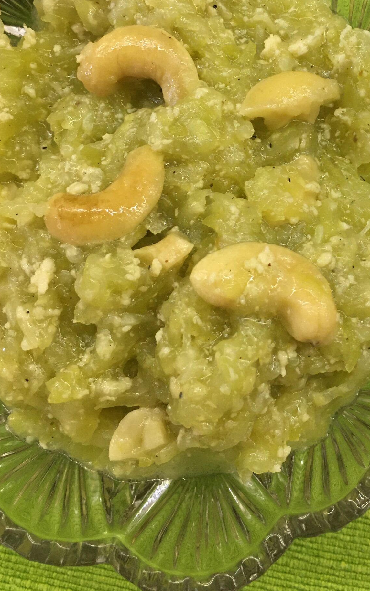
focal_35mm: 43
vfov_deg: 45.4
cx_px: 260
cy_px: 187
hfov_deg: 29.6
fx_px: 694
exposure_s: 1/17
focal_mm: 4.15
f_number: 2.2
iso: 80
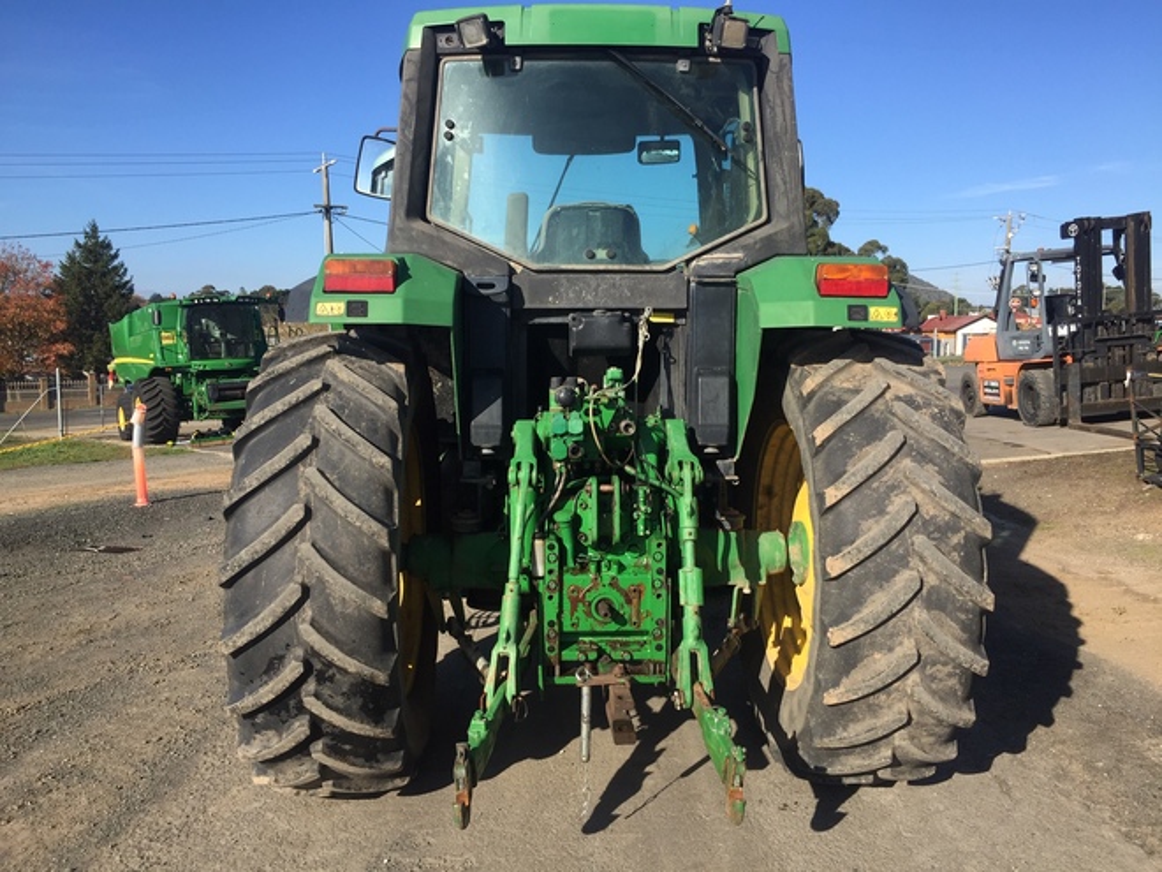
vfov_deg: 48.2
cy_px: 436
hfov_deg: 61.7
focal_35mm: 29
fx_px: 973
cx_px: 581
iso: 32
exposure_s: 1/1464
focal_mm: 4.15
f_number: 2.2
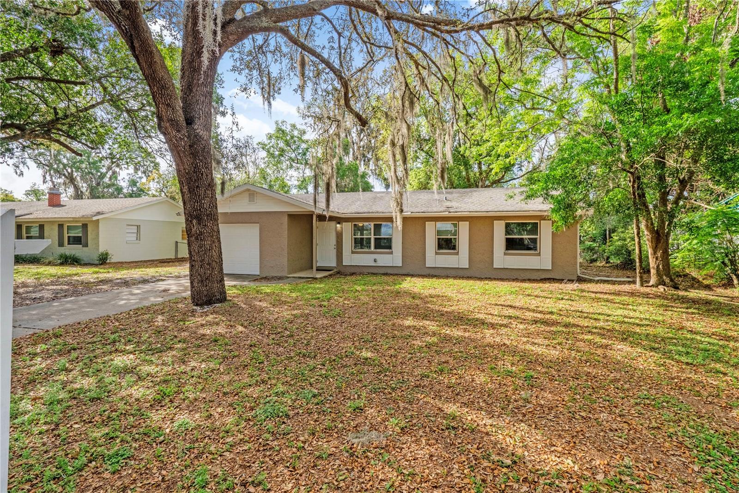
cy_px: 246
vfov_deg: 72.0
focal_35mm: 16
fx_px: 339
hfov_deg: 95.0
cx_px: 370
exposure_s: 1/1600
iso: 250
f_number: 9
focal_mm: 11
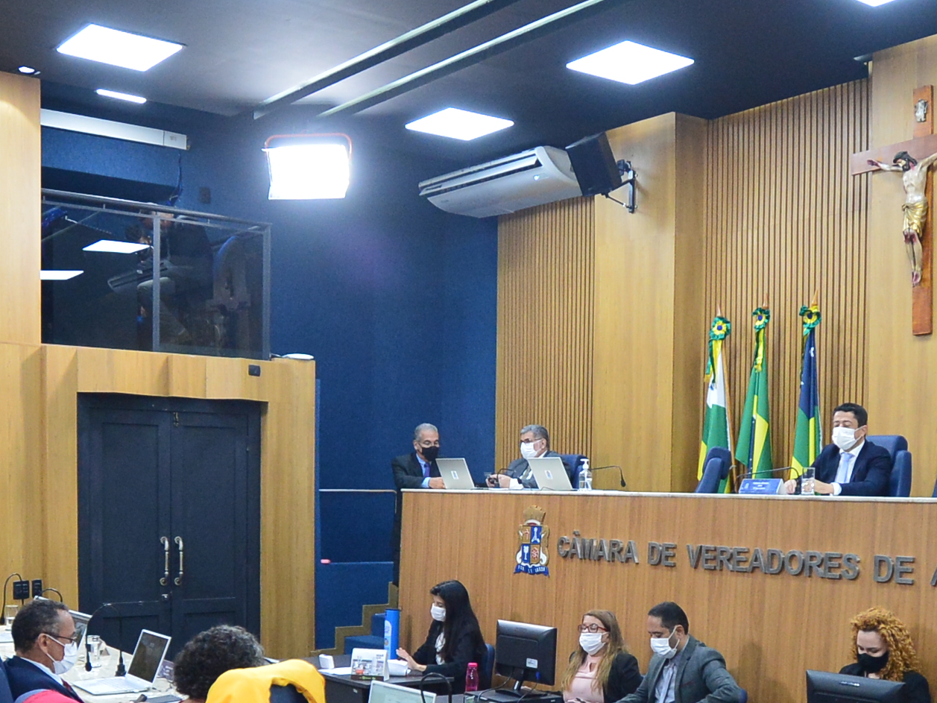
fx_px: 1299
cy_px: 574
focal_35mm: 48
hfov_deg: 39.5
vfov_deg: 29.5
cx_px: 560
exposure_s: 1/160
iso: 3200
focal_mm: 17
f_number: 6.3
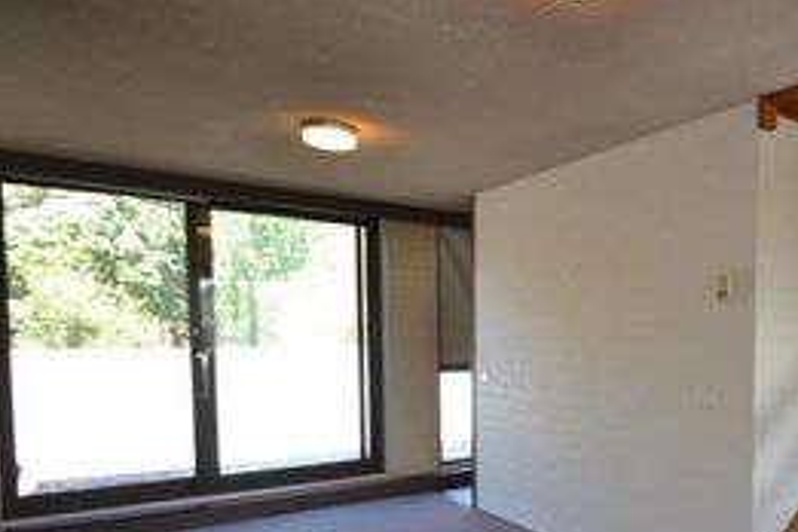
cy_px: 375
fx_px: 598
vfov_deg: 46.8
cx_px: 615
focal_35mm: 27
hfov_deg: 62.8
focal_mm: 10
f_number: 4
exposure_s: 1/125
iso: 400
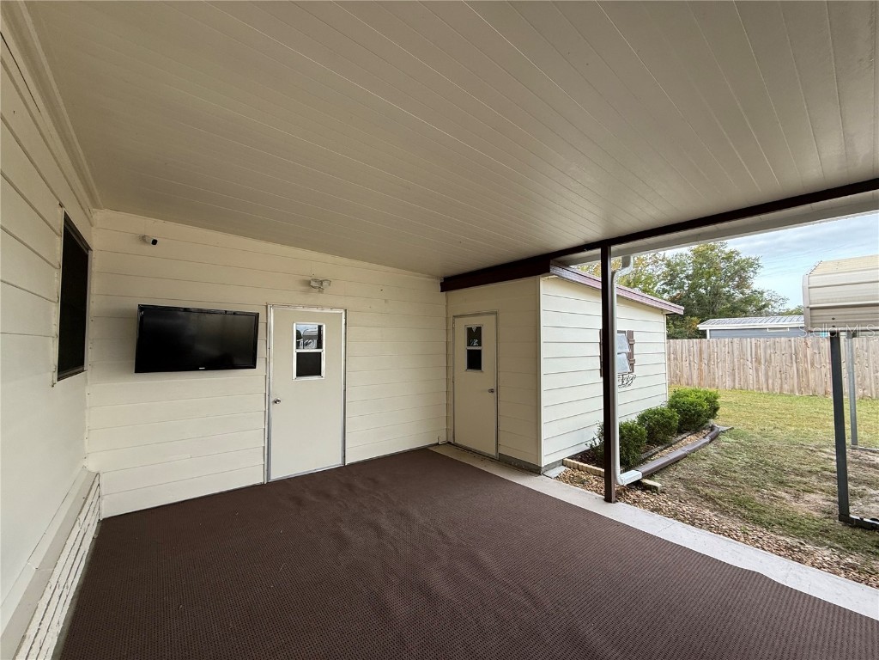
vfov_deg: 85.7
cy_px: 330
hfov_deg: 102.1
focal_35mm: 14
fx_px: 356
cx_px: 440
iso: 64
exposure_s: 1/99
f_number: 2.2
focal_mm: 2.22
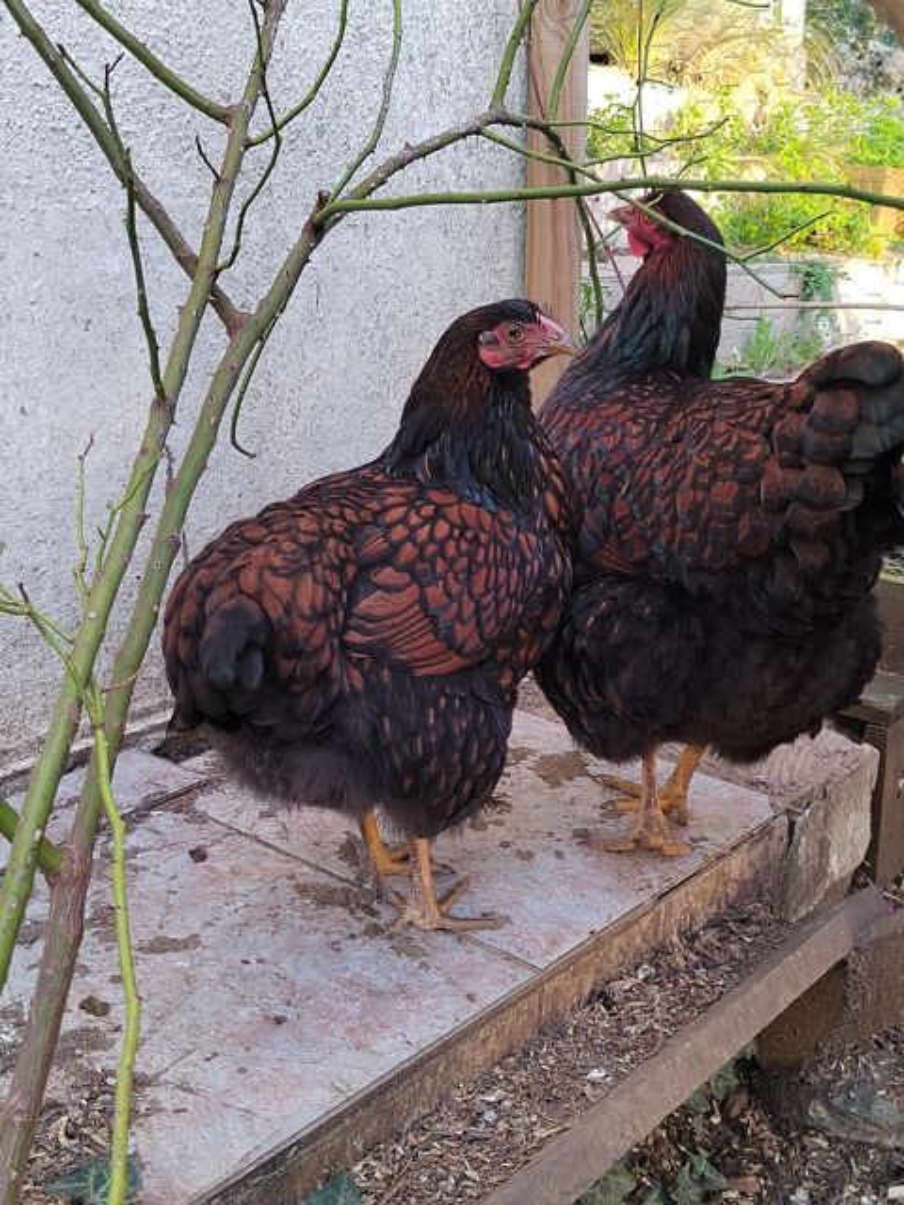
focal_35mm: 43
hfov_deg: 33.6
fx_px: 1497
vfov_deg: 43.9
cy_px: 602
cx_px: 452
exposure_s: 1/100
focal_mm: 5.52
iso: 584
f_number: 1.9
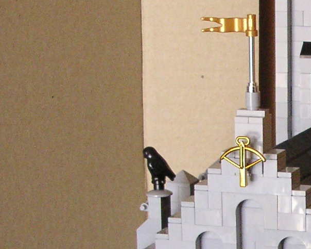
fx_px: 1408
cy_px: 241
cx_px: 420
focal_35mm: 153
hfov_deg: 12.2
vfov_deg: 10.0
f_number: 2.8
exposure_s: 1/45
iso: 125
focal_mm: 6.1
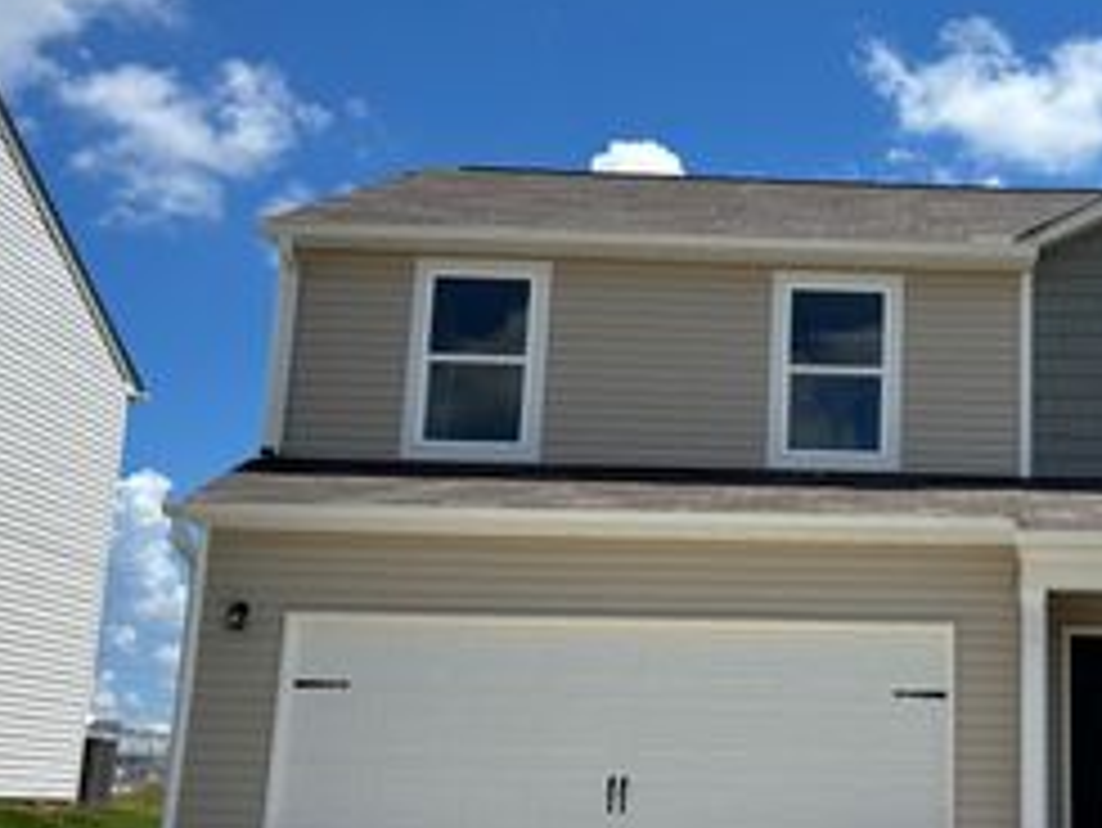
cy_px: 457
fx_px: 1688
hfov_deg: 34.3
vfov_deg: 27.5
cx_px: 972
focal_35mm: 53
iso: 50
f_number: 1.6
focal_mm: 5.96
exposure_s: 1/4630
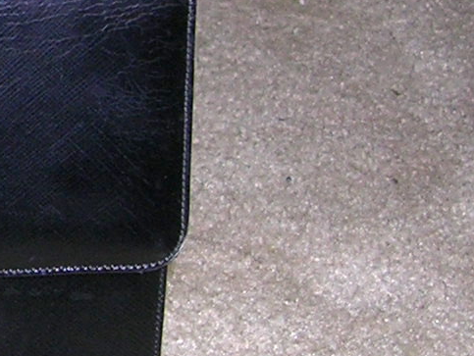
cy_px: 80
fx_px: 2206
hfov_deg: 11.5
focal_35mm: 161
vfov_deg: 9.2
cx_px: -326
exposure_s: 1/60.1
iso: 50
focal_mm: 5.8
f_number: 2.8
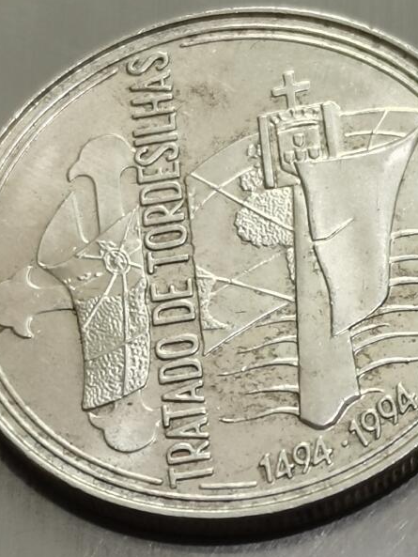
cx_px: 267
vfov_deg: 11.8
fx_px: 2688
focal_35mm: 167
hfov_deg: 8.9
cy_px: 415
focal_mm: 5.58
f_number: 1.8
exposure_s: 1/120
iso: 50
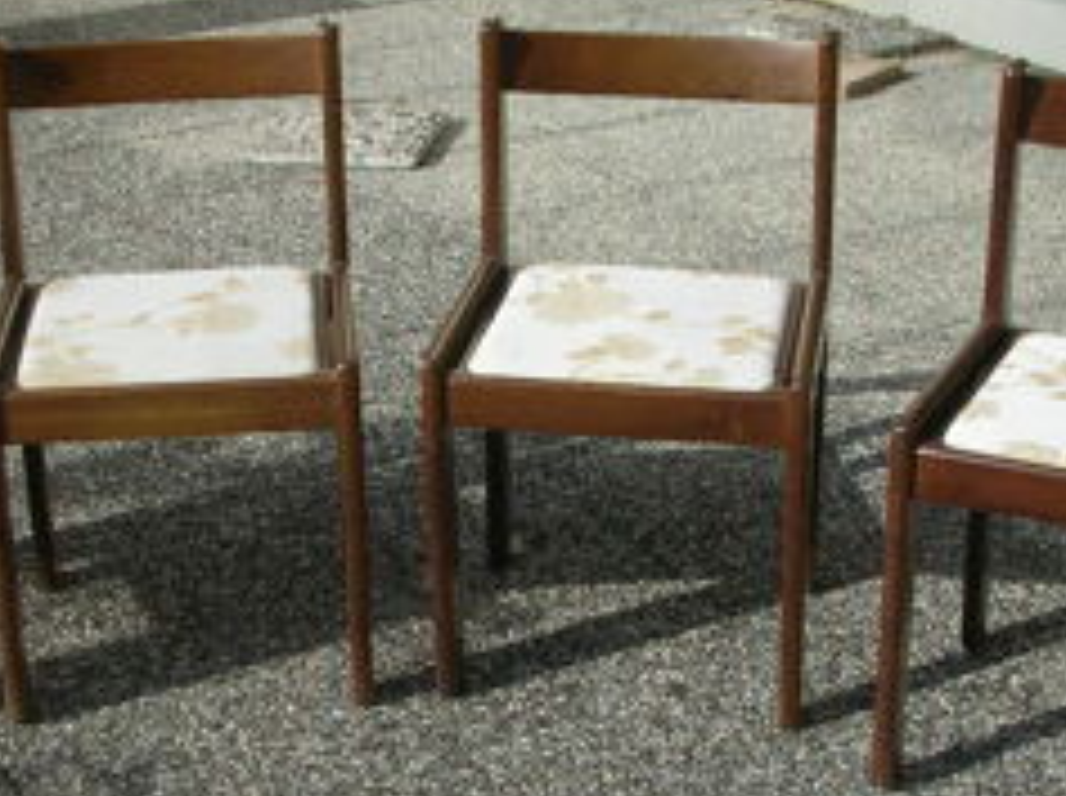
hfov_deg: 27.4
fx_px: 2183
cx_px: 454
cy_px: 490
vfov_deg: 20.6
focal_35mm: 71
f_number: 8.5
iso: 50
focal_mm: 5.8
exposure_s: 1/165
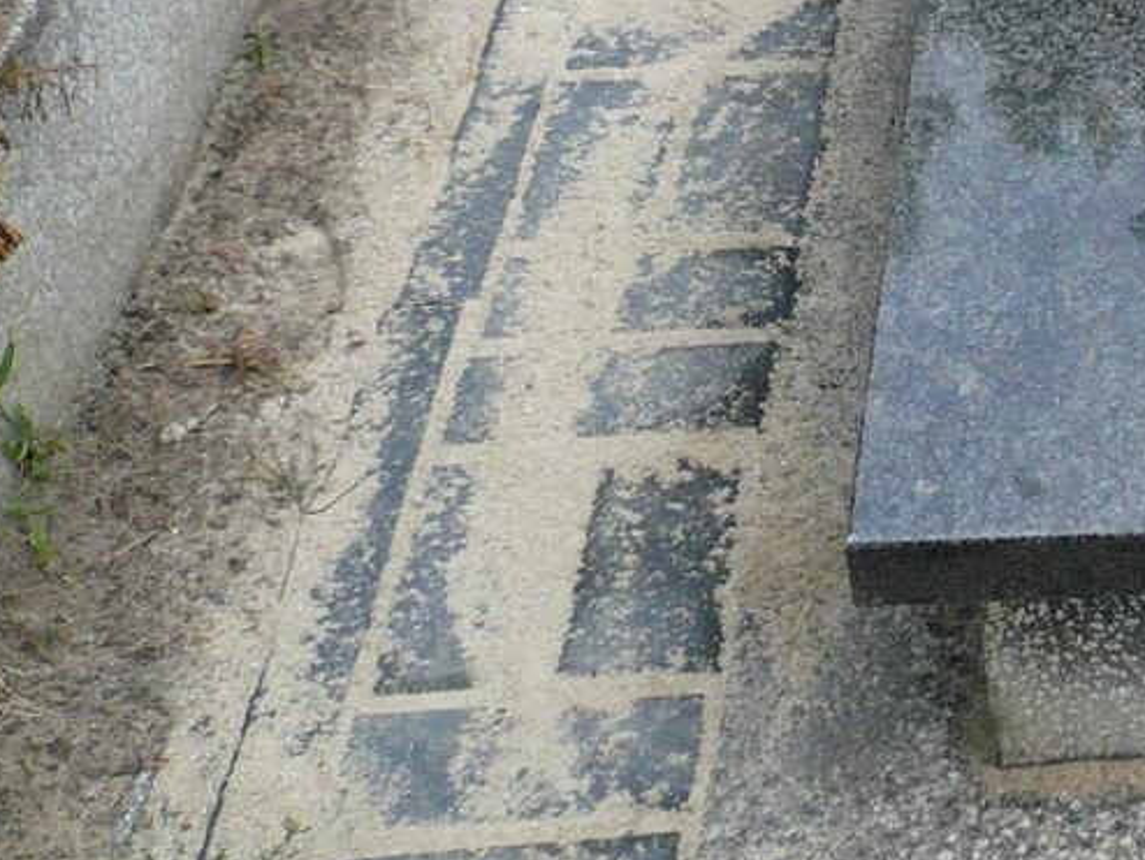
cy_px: 38
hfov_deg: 19.9
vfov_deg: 17.1
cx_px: 1722
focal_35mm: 85
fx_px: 2813
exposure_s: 1/640
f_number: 2.8
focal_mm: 4.6
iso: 100
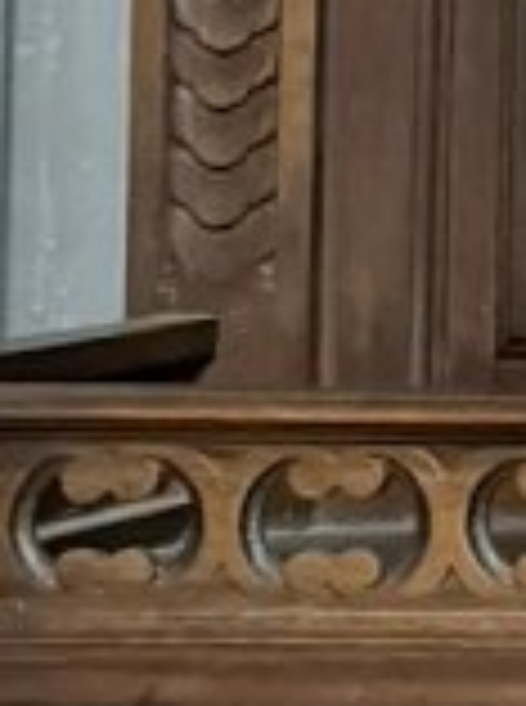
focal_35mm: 184
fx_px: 3743
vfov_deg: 10.5
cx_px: 2019
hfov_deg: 6.6
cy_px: -270
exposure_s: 1/25
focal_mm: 6.76
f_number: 1.78
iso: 1250
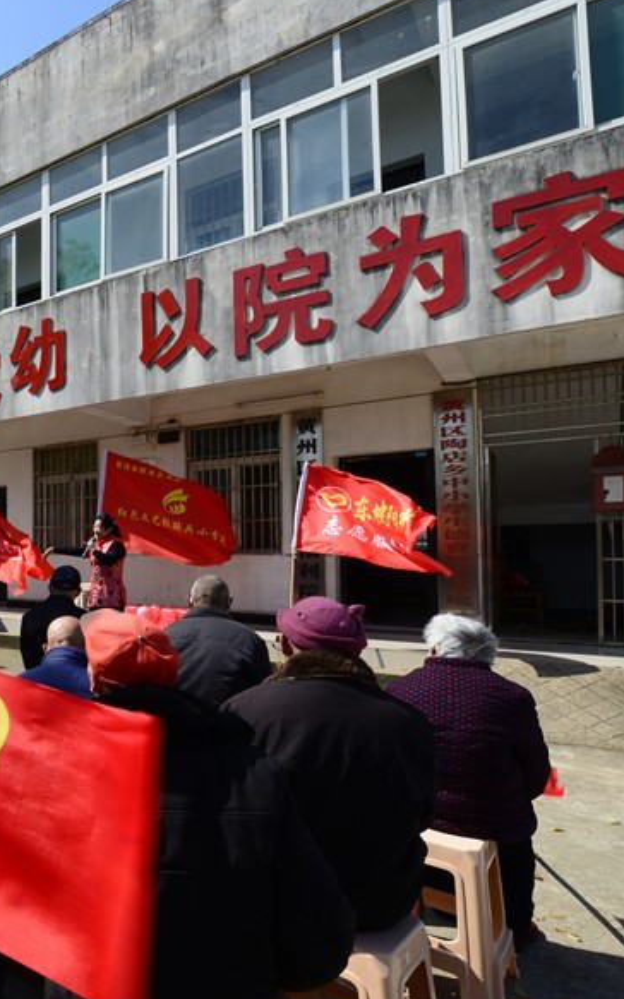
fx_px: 654
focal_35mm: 24
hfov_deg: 39.3
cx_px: -98
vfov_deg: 74.7
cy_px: 537
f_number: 16
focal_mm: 14
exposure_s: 1/125
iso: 200
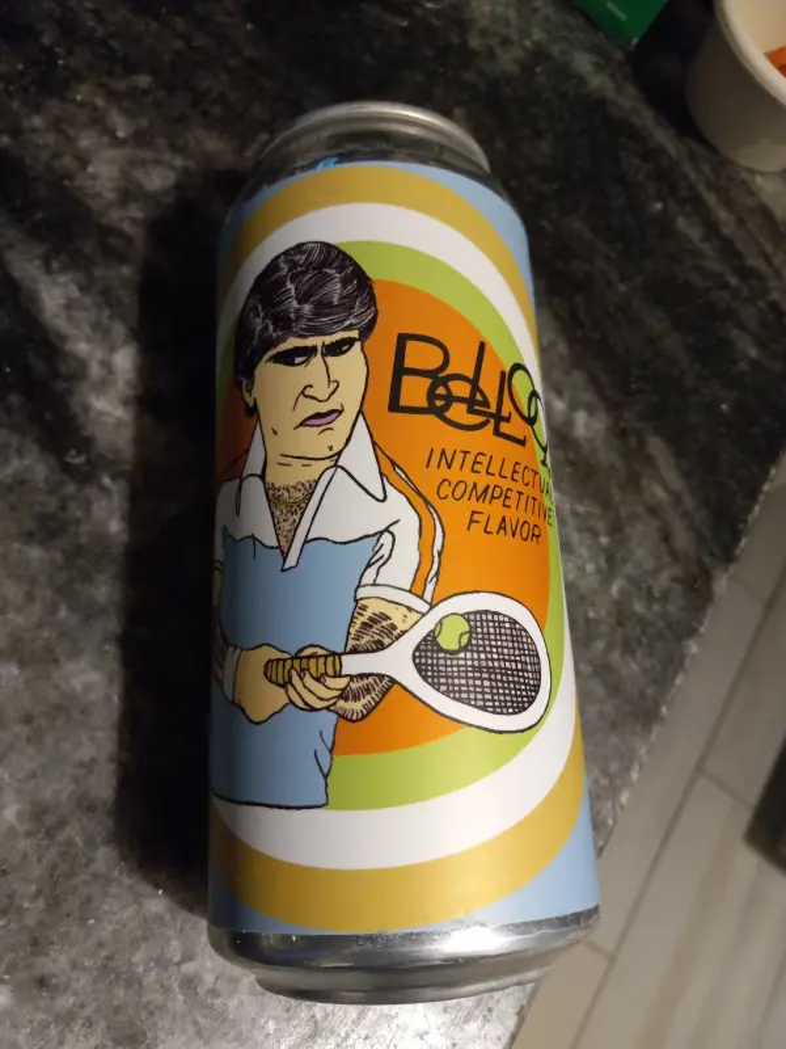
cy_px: 524
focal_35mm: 27
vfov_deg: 65.3
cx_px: 393
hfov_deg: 51.4
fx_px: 817
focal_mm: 3.94
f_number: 1.8
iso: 320
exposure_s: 1/60
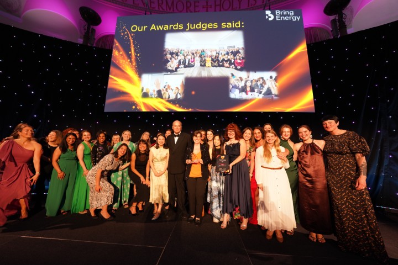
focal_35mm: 12
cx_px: 199
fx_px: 133
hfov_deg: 112.6
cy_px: 132
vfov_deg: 90.0
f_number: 4
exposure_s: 1/80
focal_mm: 12
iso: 1250
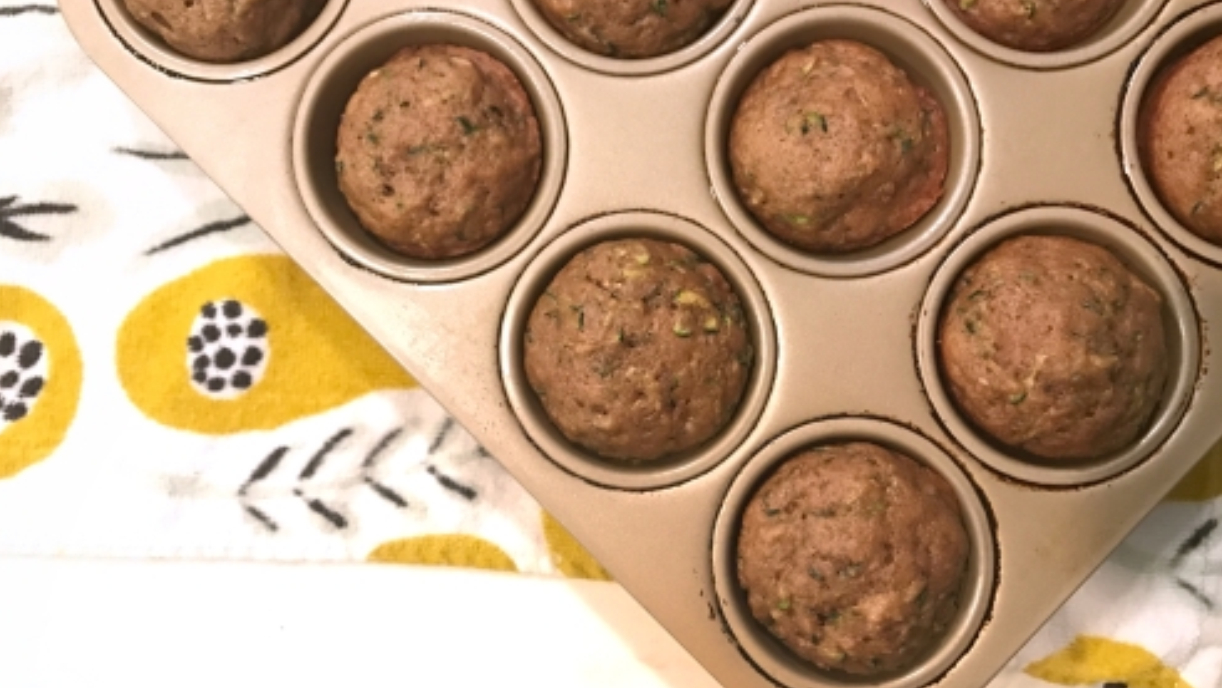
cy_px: 299
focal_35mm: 31
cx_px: 609
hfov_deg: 62.6
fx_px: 1005
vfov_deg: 37.7
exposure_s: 1/13
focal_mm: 3.99
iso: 100
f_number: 1.8
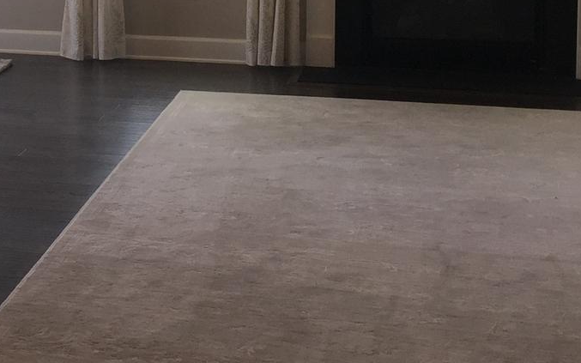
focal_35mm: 93
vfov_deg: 13.6
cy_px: -76
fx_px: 1472
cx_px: -5
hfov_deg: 21.5
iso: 32
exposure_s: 1/120
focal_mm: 4.15
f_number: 2.2
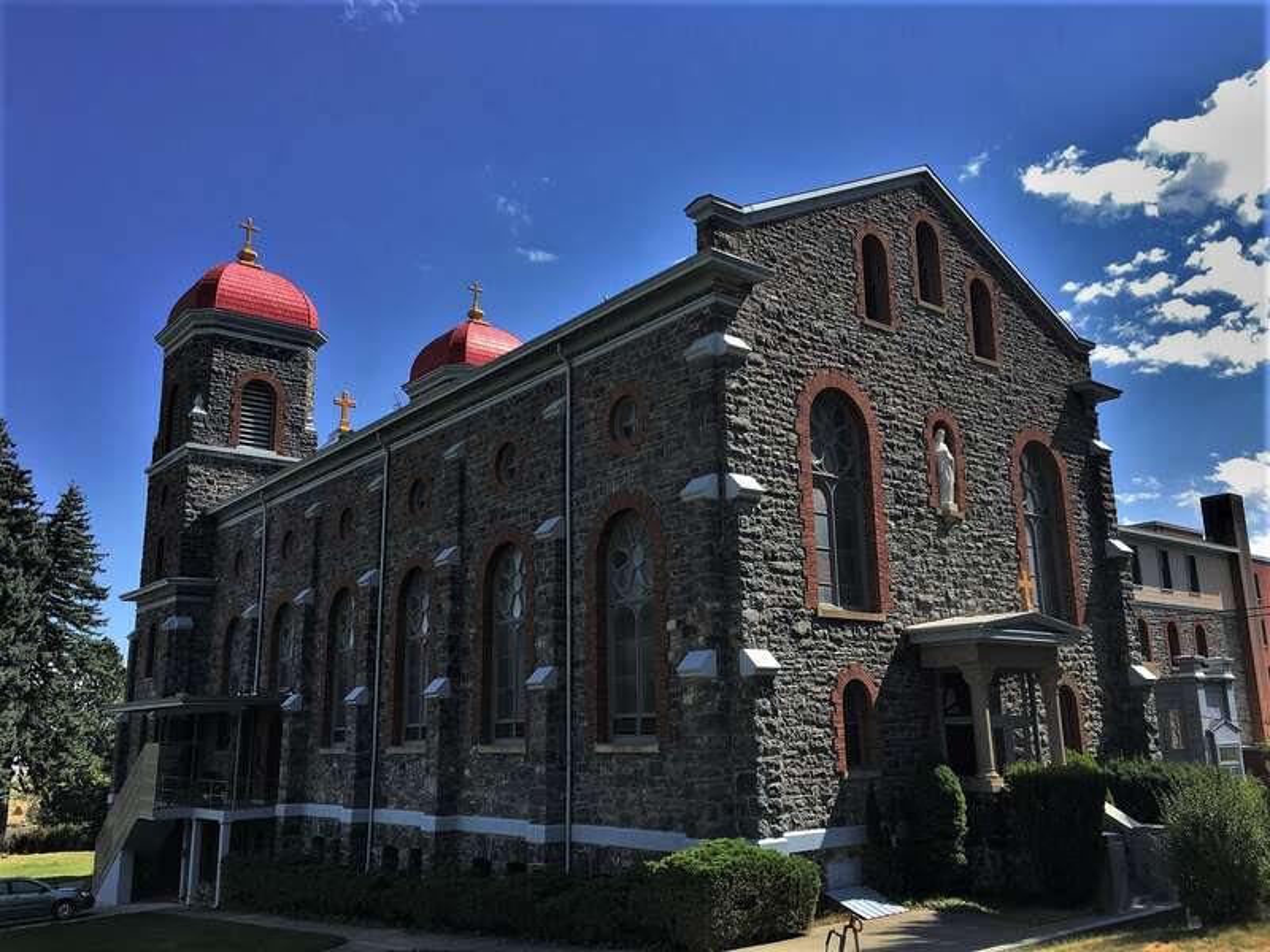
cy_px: 476
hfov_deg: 61.7
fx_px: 1064
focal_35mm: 29
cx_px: 635
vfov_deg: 48.2
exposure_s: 1/1202
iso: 25
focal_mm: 4.15
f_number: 2.2
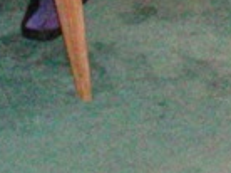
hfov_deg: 7.0
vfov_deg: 5.2
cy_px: -67
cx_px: 241
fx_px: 1879
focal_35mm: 282
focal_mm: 6.3
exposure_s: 1/60
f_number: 4.6
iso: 400
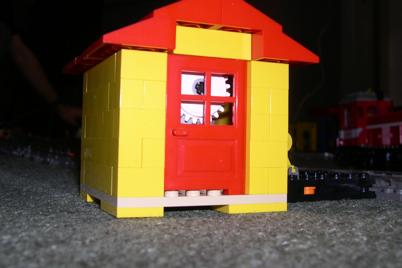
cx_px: 196
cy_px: 115
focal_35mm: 47
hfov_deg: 41.9
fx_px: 525
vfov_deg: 28.6
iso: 100
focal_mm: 8
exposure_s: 1/60
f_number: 7.6
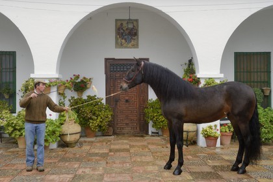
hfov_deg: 46.4
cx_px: 136
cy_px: 91
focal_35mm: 42
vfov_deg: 31.9
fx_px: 318
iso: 800
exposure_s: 1/160
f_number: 10
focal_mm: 42
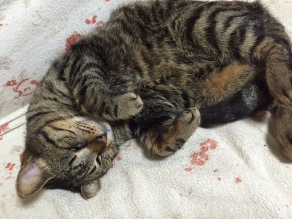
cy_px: 110
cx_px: 146
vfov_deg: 48.2
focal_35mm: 29
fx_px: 245
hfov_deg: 61.7
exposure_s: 1/24
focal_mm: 4.15
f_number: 2.2
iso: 250
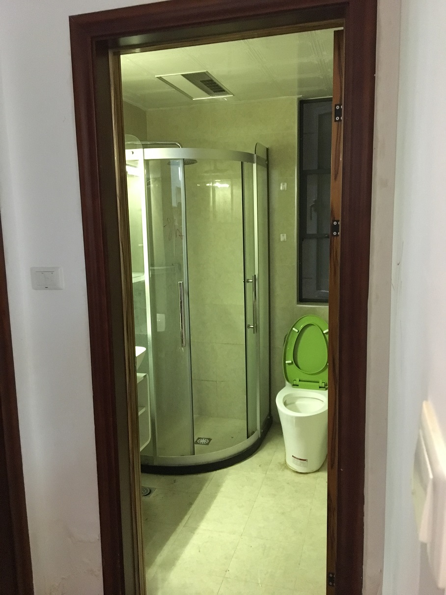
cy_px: 298
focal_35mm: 29
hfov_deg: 48.2
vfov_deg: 61.6
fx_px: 498
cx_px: 223
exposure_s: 1/17
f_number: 2.2
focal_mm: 4.15
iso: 320
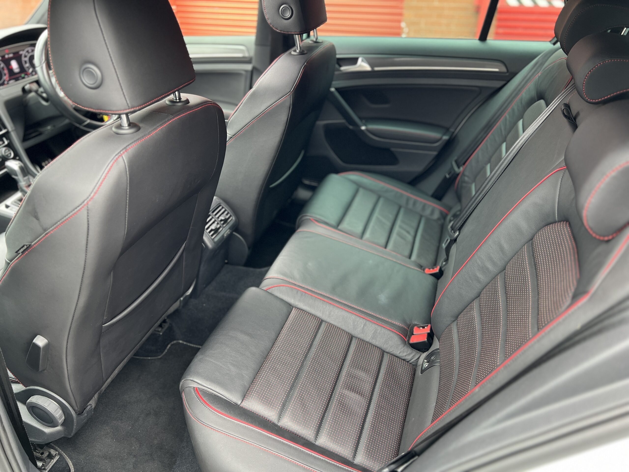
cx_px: 314
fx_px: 472
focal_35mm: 26
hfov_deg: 67.3
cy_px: 236
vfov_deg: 53.1
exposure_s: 1/107
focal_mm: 5.7
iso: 125
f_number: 1.5
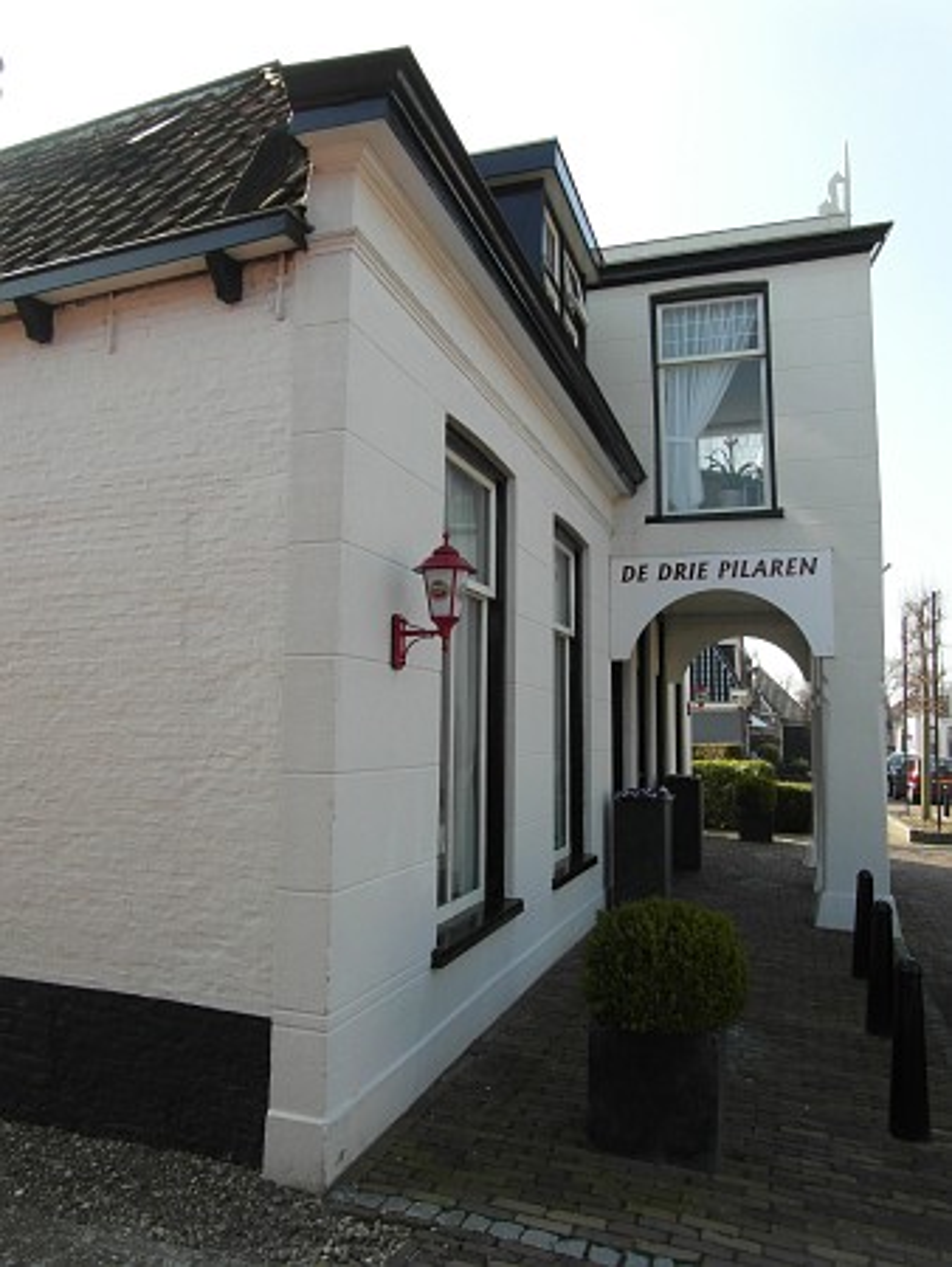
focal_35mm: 24
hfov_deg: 56.9
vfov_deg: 71.6
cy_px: 634
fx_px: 879
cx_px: 476
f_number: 4.6
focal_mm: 4
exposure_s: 1/180
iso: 80
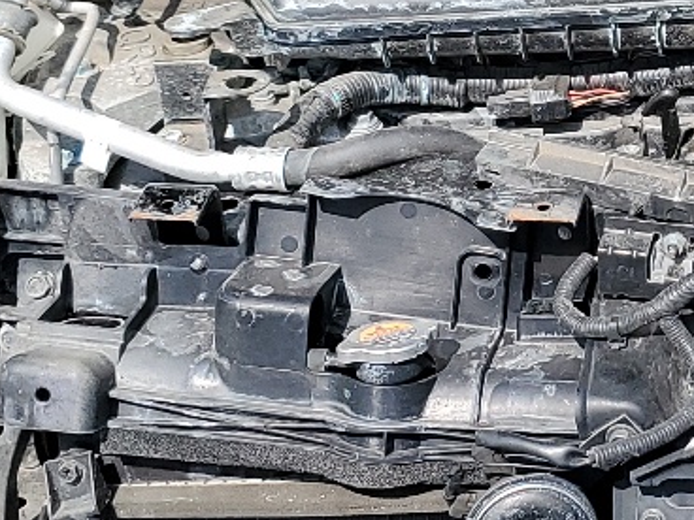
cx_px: 828
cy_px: 60
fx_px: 2265
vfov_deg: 13.0
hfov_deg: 16.7
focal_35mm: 113
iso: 50
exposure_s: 1/2000
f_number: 1.5
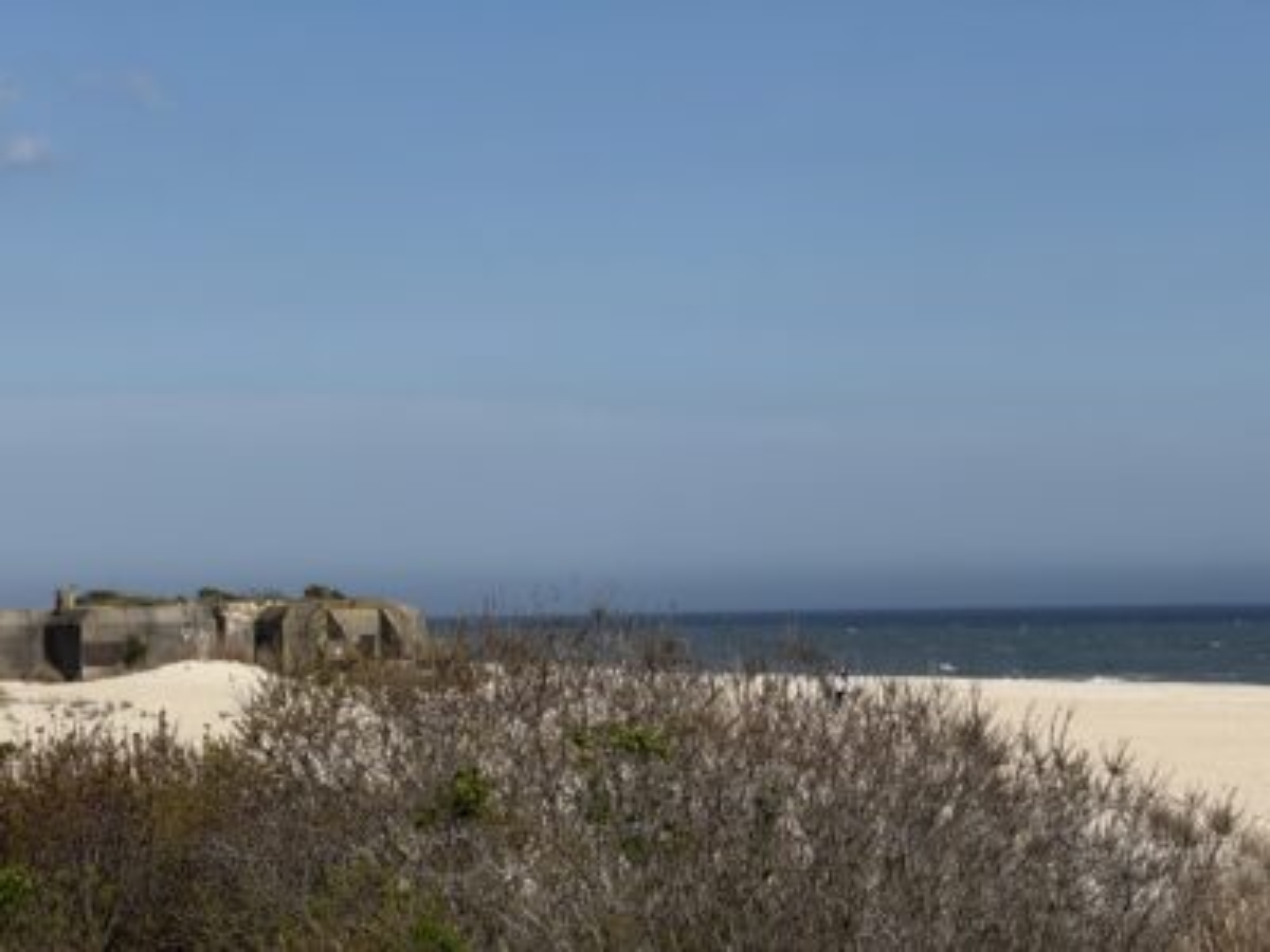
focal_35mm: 120
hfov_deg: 16.4
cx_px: 635
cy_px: 476
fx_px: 4403
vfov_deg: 12.3
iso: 50
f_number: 2.8
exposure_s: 1/3195
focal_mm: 15.66
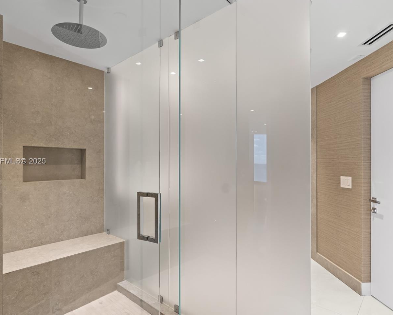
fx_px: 233
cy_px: 162
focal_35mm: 20
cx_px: 206
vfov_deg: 68.1
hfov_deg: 80.3
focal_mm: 16
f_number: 4.5
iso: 500
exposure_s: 1/20
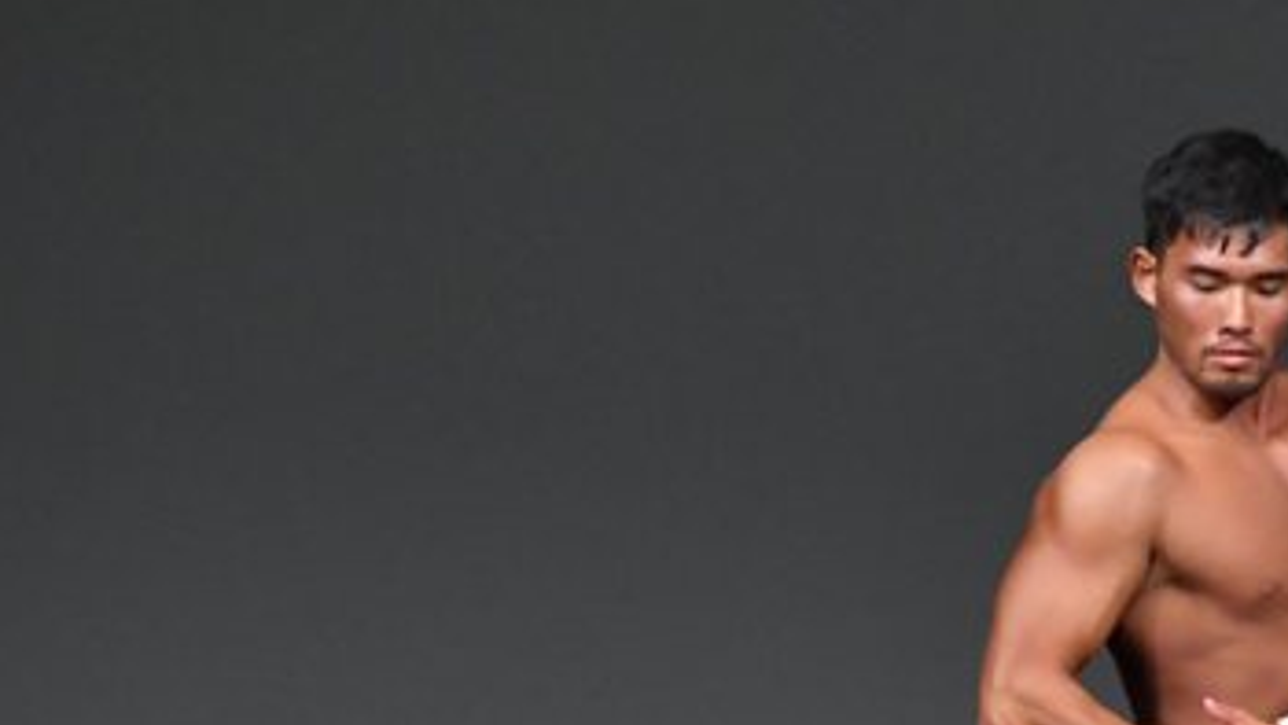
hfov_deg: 2.7
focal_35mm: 800
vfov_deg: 1.5
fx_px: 27326
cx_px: 1330
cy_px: 920
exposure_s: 1/400
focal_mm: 230
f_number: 5.6
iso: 4000
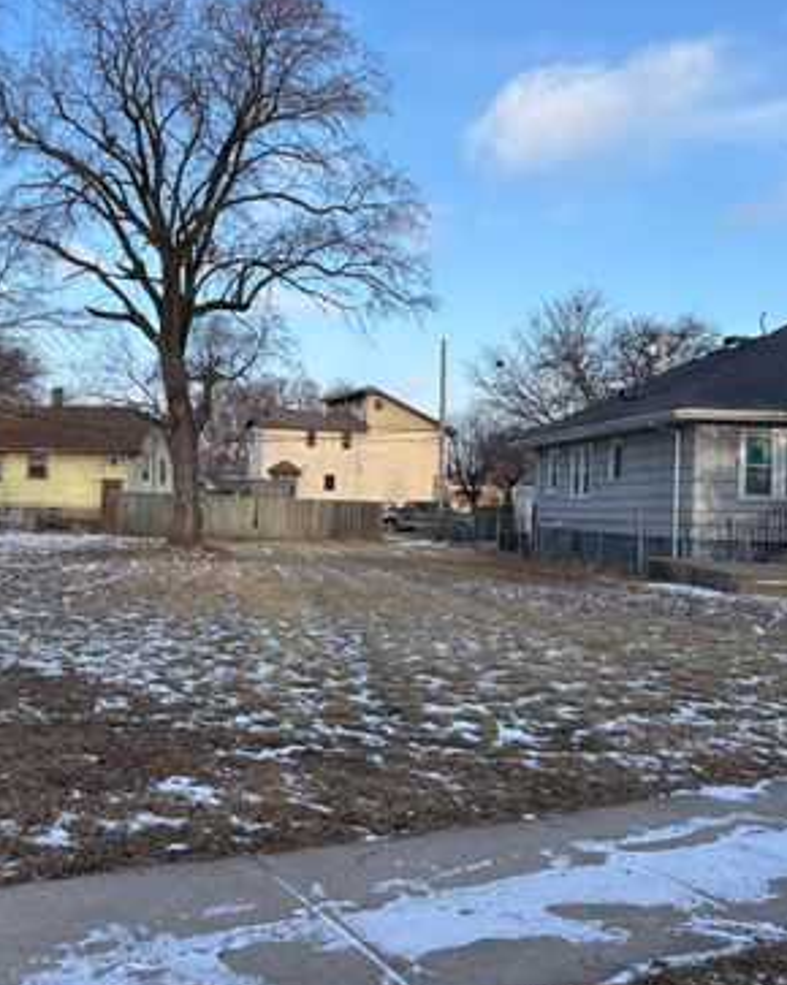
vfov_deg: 51.6
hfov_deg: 41.2
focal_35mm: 35
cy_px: 495
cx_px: 220
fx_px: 1020
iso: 50
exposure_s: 1/1178
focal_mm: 5.96
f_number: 1.6
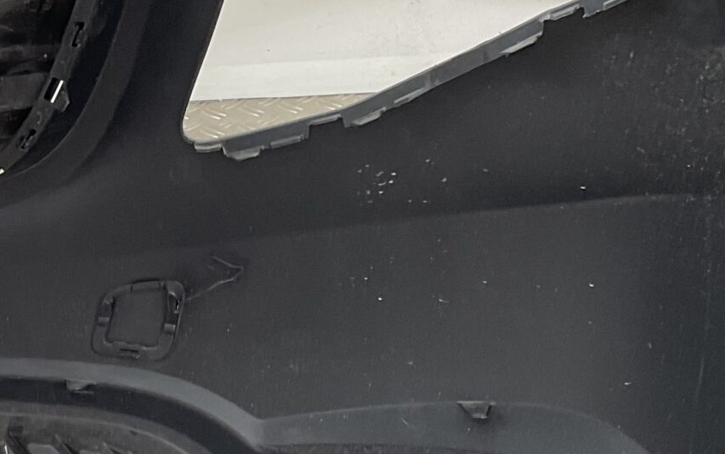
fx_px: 1838
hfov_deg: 21.9
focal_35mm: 93
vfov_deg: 14.0
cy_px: 318
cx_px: 114
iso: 40
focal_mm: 3
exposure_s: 1/120
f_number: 1.8
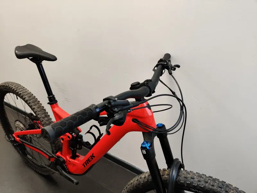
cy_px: 96
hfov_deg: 65.3
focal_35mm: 27
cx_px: 128
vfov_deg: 51.4
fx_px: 200
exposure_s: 1/50
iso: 500
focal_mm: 4.75
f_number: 1.65
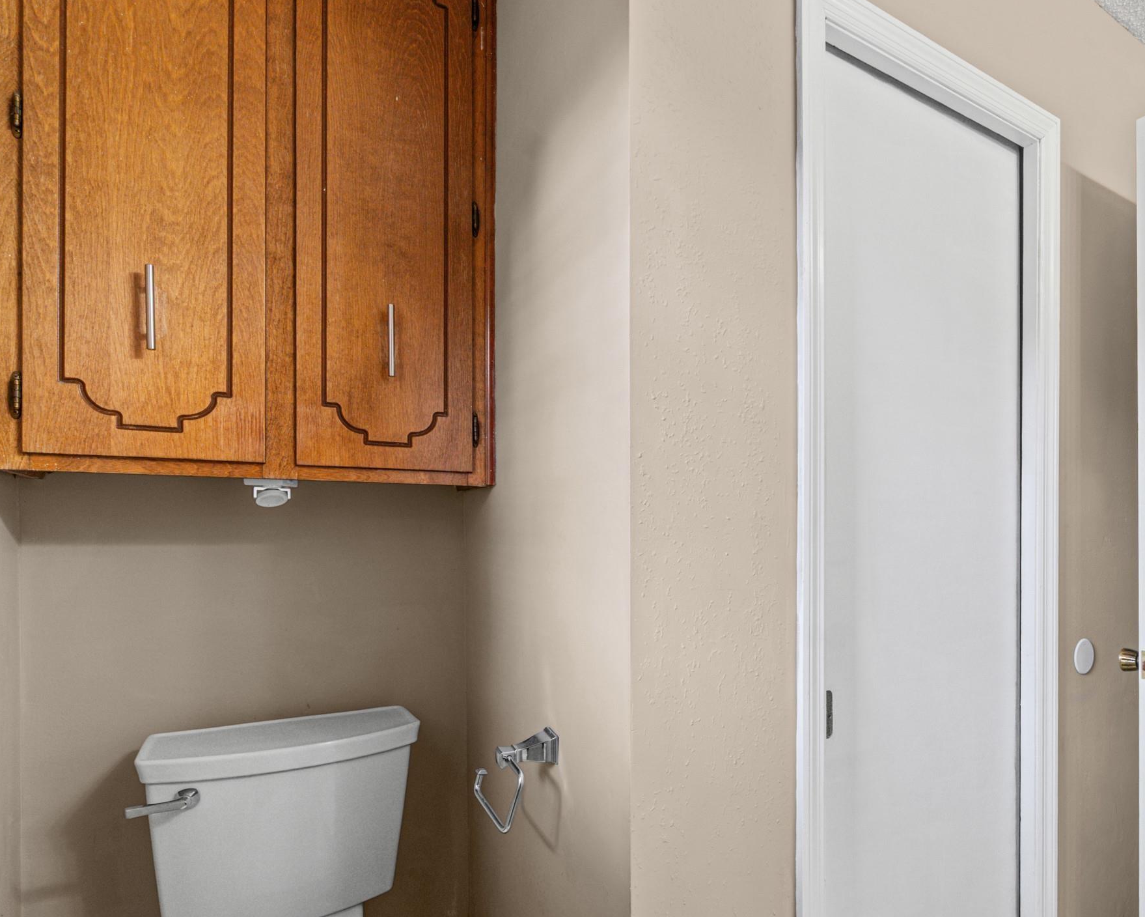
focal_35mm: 20
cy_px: 538
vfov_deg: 67.6
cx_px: 786
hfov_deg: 77.1
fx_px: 678
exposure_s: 1/2
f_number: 9
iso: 250
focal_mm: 10
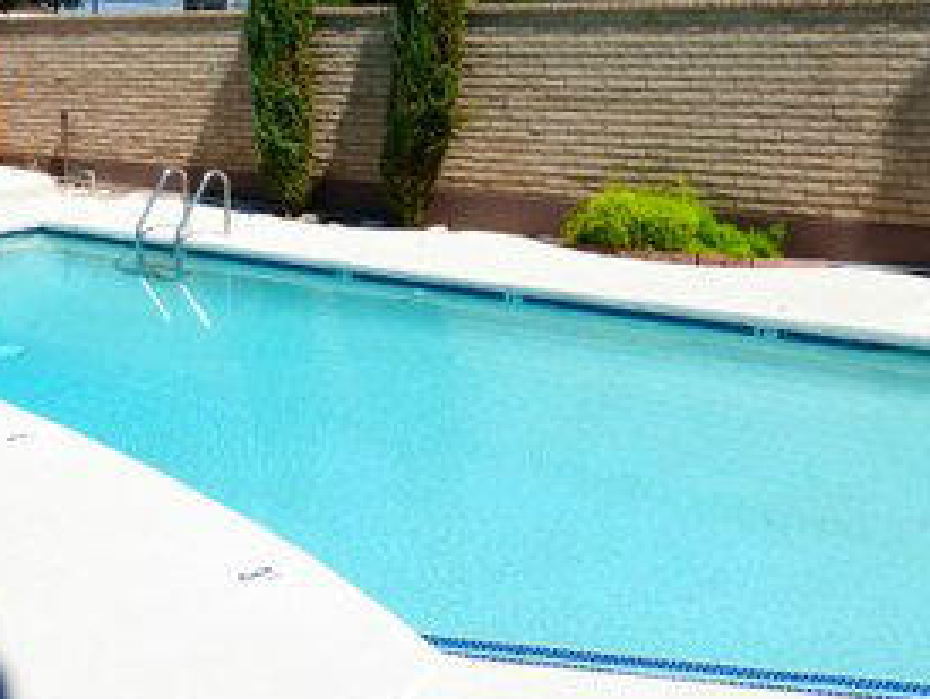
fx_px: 1129
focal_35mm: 42
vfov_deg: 33.1
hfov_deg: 44.5
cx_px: 360
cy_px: 112
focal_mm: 4.3
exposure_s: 1/800
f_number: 4
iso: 100
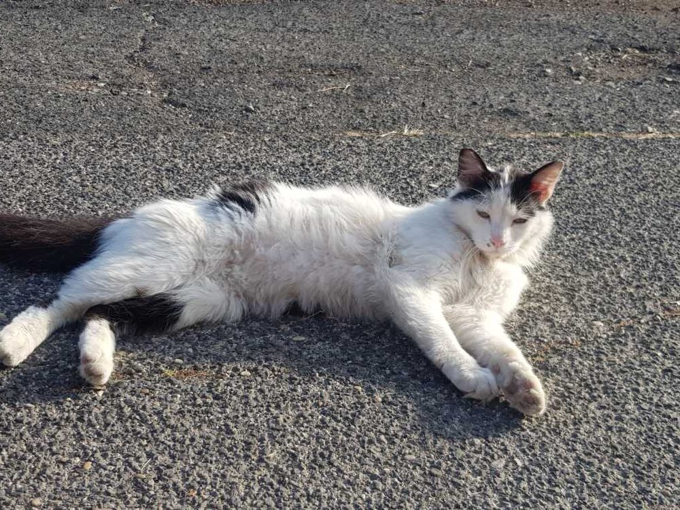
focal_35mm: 26
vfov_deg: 53.1
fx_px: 511
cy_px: 255
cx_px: 340
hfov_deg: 67.3
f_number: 1.7
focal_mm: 4.2
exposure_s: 1/940
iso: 40
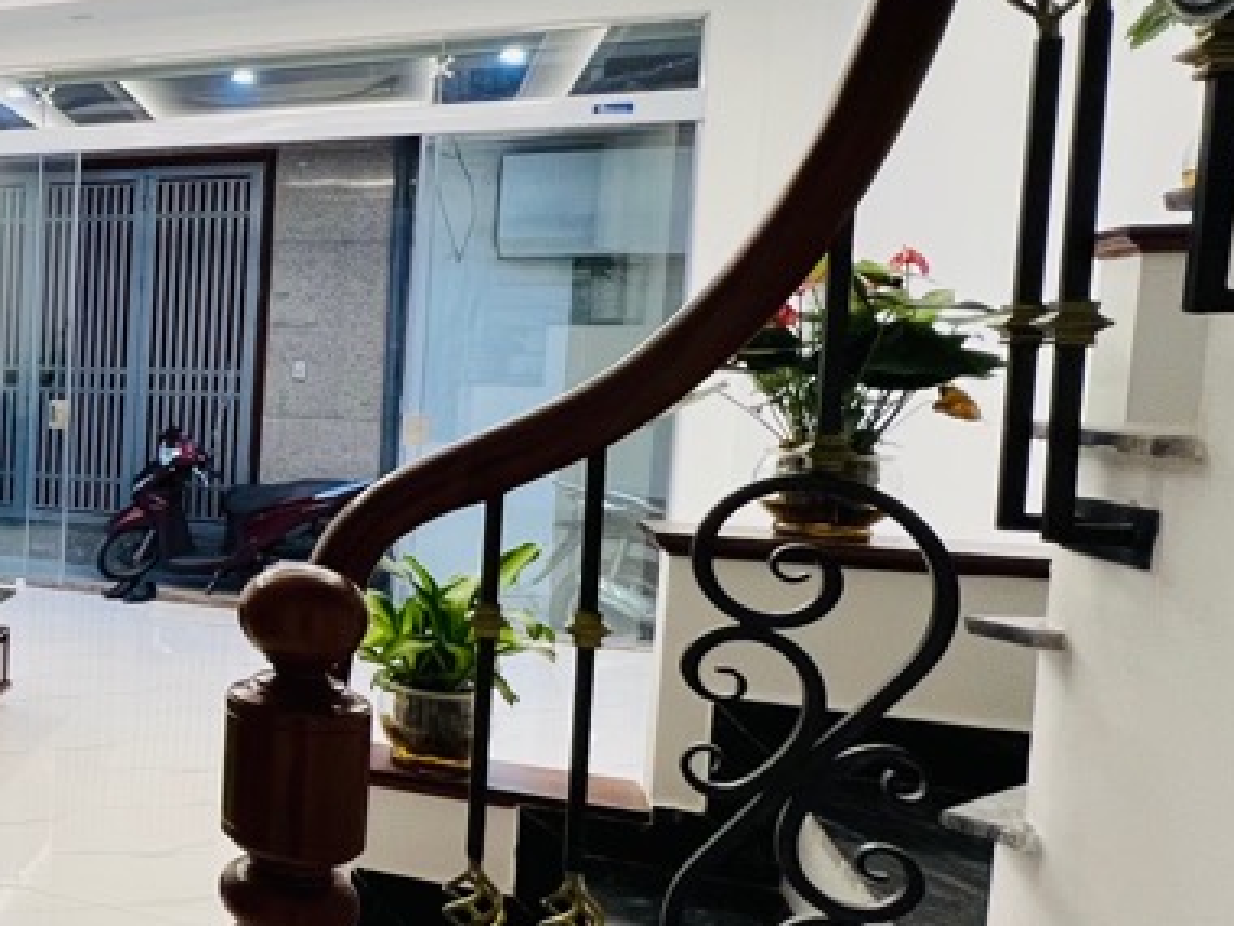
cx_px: -312
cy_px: 445
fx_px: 1248
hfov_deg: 37.1
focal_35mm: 35
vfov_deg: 40.7
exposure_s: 1/100
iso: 200
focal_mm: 1.57
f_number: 1.8
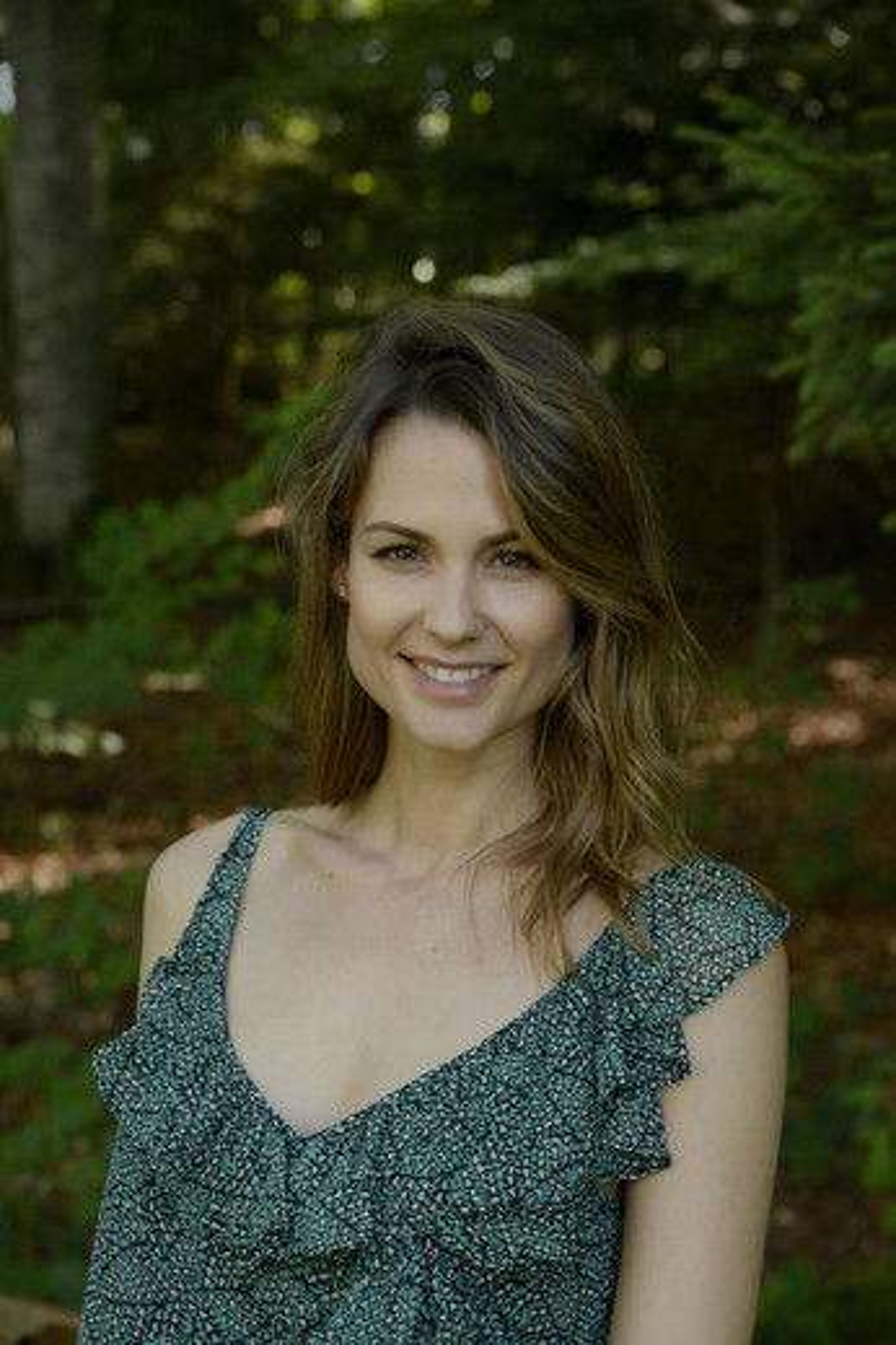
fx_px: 3546
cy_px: 672
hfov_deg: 14.4
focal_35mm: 95
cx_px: 448
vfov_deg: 21.5
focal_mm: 95
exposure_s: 1/80
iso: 800
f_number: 7.1
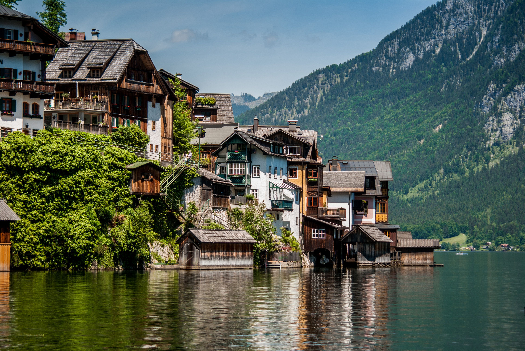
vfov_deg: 12.2
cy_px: 176
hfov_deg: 18.2
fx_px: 1643
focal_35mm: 112
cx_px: 262
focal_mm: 75
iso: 100
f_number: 4.5
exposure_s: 1/400
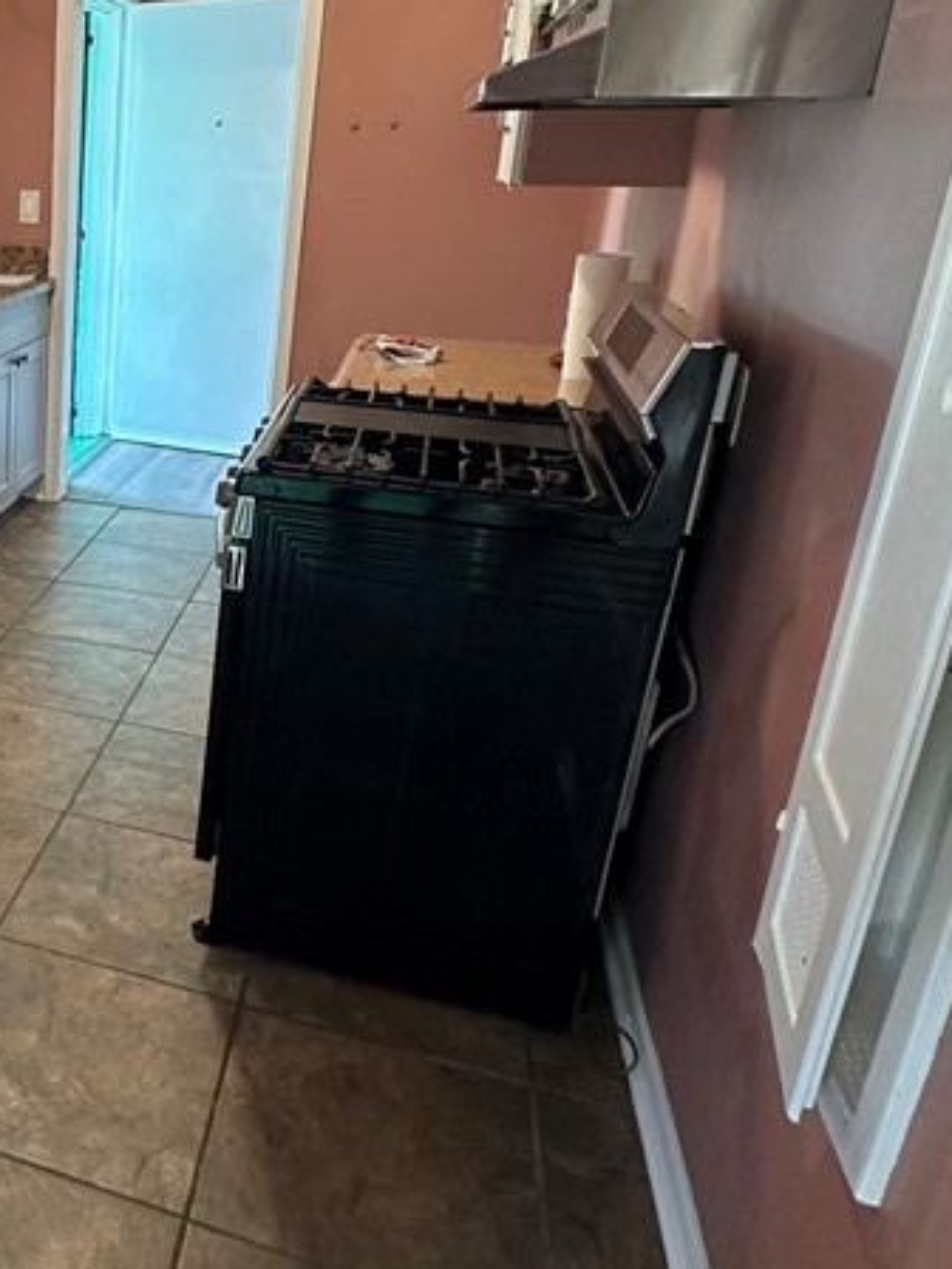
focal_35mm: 32
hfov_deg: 37.8
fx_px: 1173
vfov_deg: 56.4
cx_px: -62
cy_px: 516
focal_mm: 2.22
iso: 250
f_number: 2.2
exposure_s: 1/60
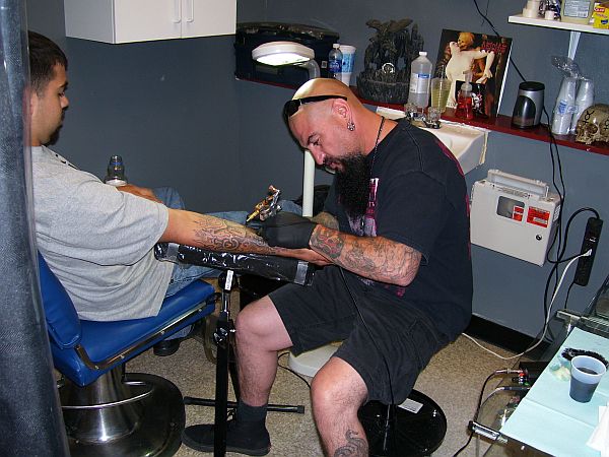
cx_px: 304
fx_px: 651
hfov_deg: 50.1
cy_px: 228
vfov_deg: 38.7
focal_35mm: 37
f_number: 2.7
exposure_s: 1/60
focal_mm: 6
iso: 80
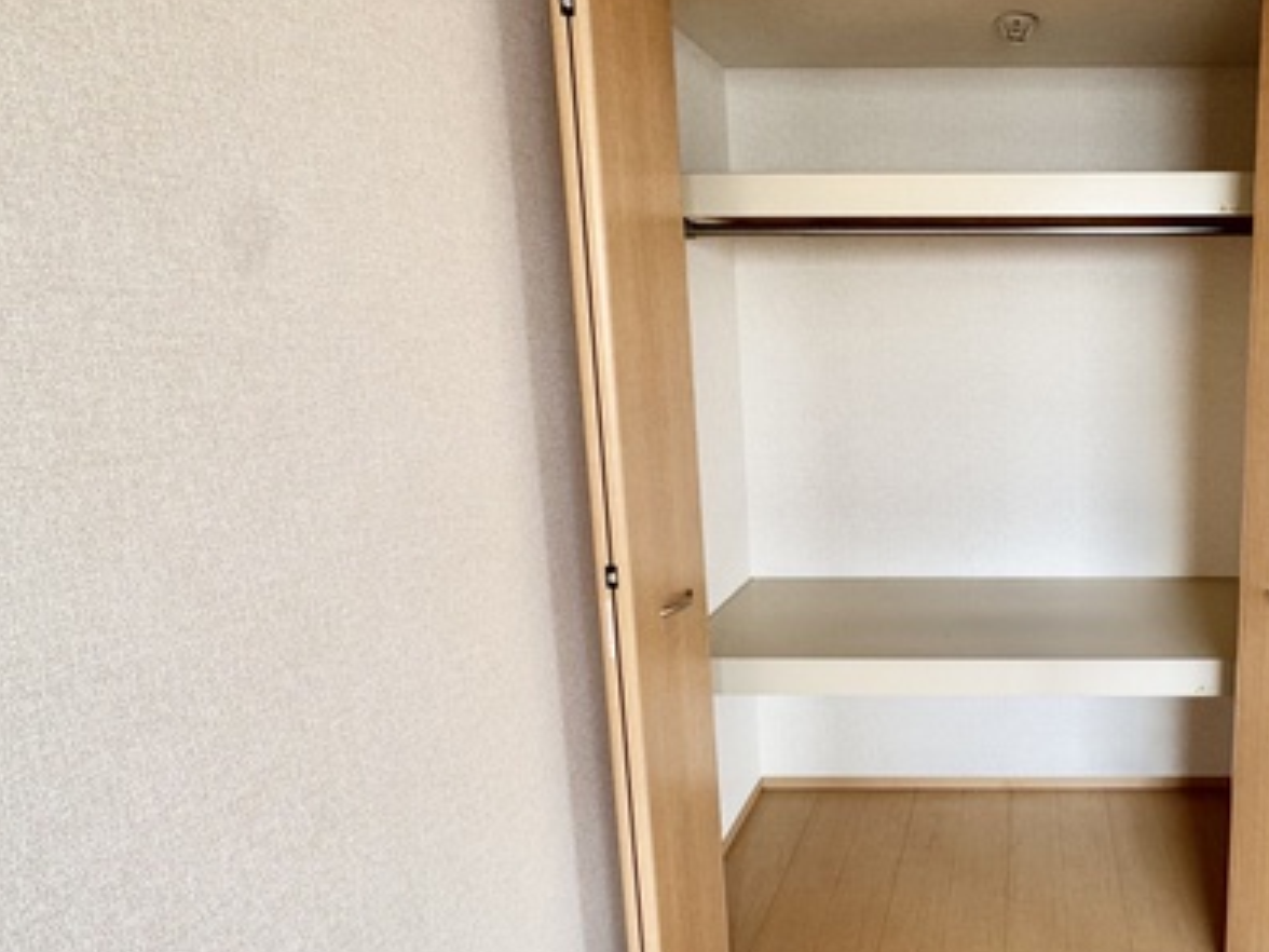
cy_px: 478
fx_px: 916
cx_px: 1026
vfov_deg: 54.9
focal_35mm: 25
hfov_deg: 63.1
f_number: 2.2
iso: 125
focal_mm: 2.22
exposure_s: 1/99
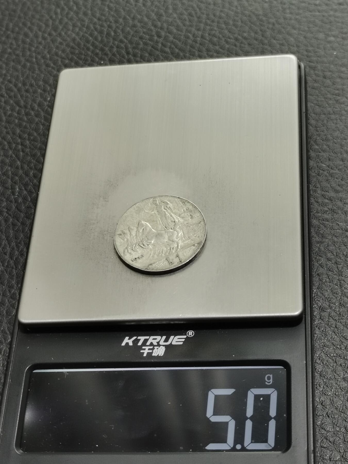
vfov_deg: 26.7
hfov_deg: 20.2
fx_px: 979
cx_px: 174
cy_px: 232
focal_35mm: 73
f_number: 1.8
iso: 80
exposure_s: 1/100
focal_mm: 5.58
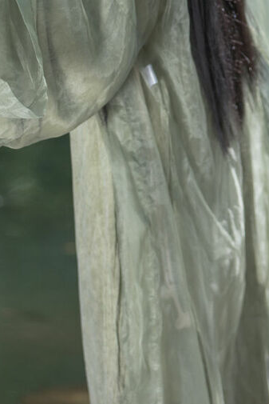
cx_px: 181
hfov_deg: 3.4
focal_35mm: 402
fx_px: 4502
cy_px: -119
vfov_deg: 5.1
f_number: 2.8
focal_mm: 130
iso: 125
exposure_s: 1/1000
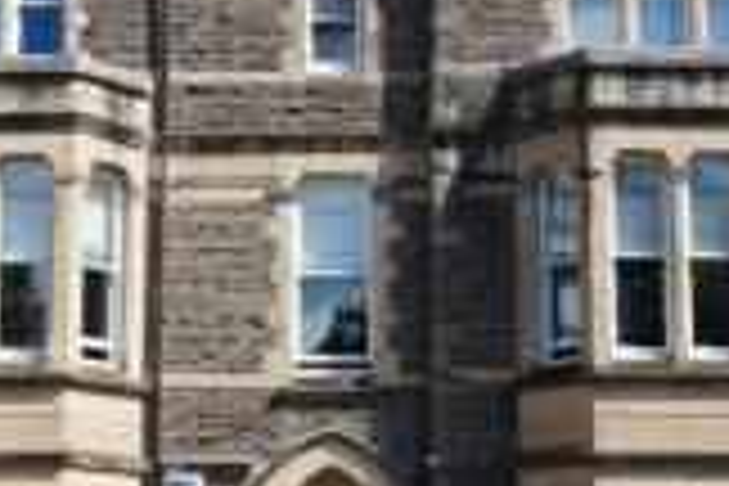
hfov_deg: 20.1
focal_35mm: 101
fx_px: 2055
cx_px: 333
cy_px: 281
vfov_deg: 13.5
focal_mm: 23
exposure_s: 1/80
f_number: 13
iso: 100
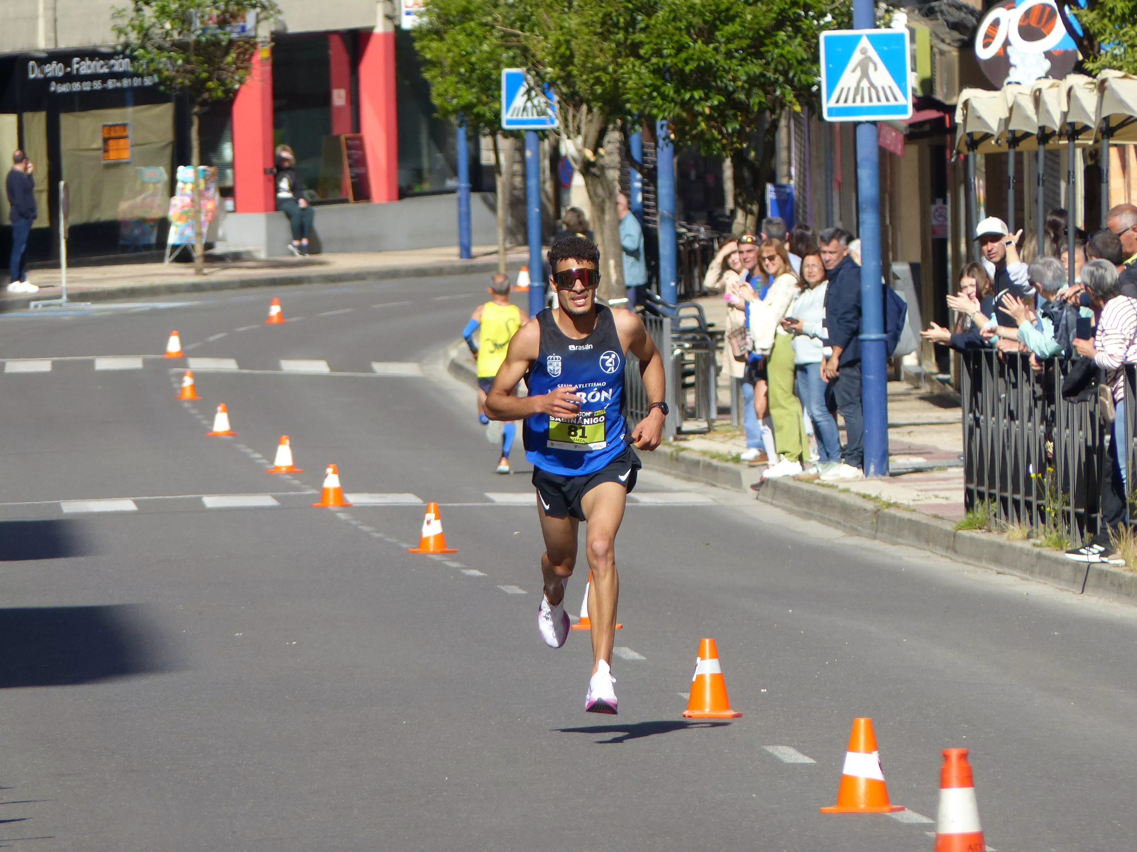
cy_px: 426
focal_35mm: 587
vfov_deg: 2.5
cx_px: 568
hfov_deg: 3.4
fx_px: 19281
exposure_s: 1/800
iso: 100
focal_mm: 105.6
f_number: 4
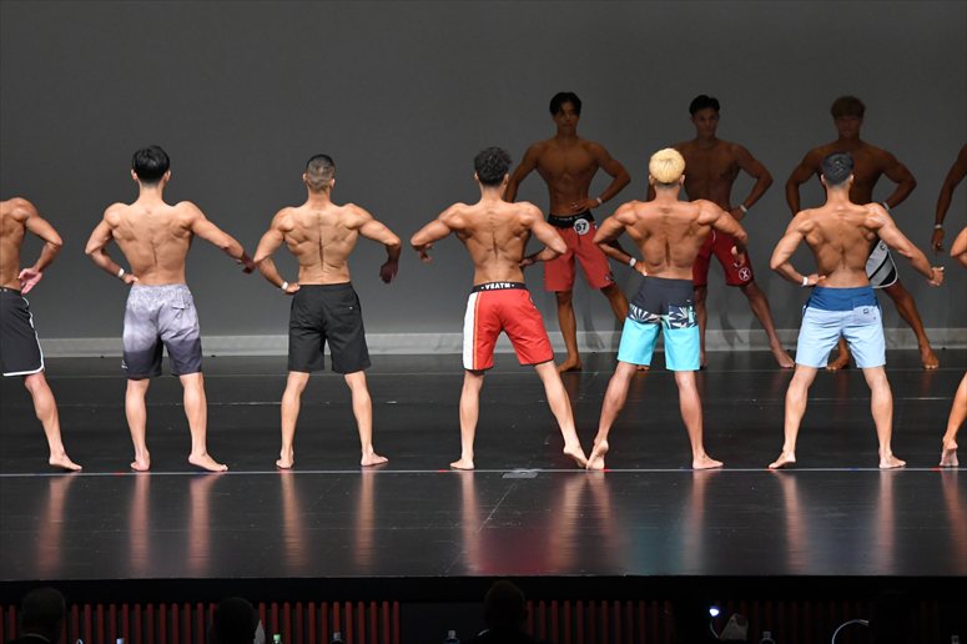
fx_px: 4913
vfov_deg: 7.5
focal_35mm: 183
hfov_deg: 11.2
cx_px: 484
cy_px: 322
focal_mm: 122
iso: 4000
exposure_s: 1/400
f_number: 5.6
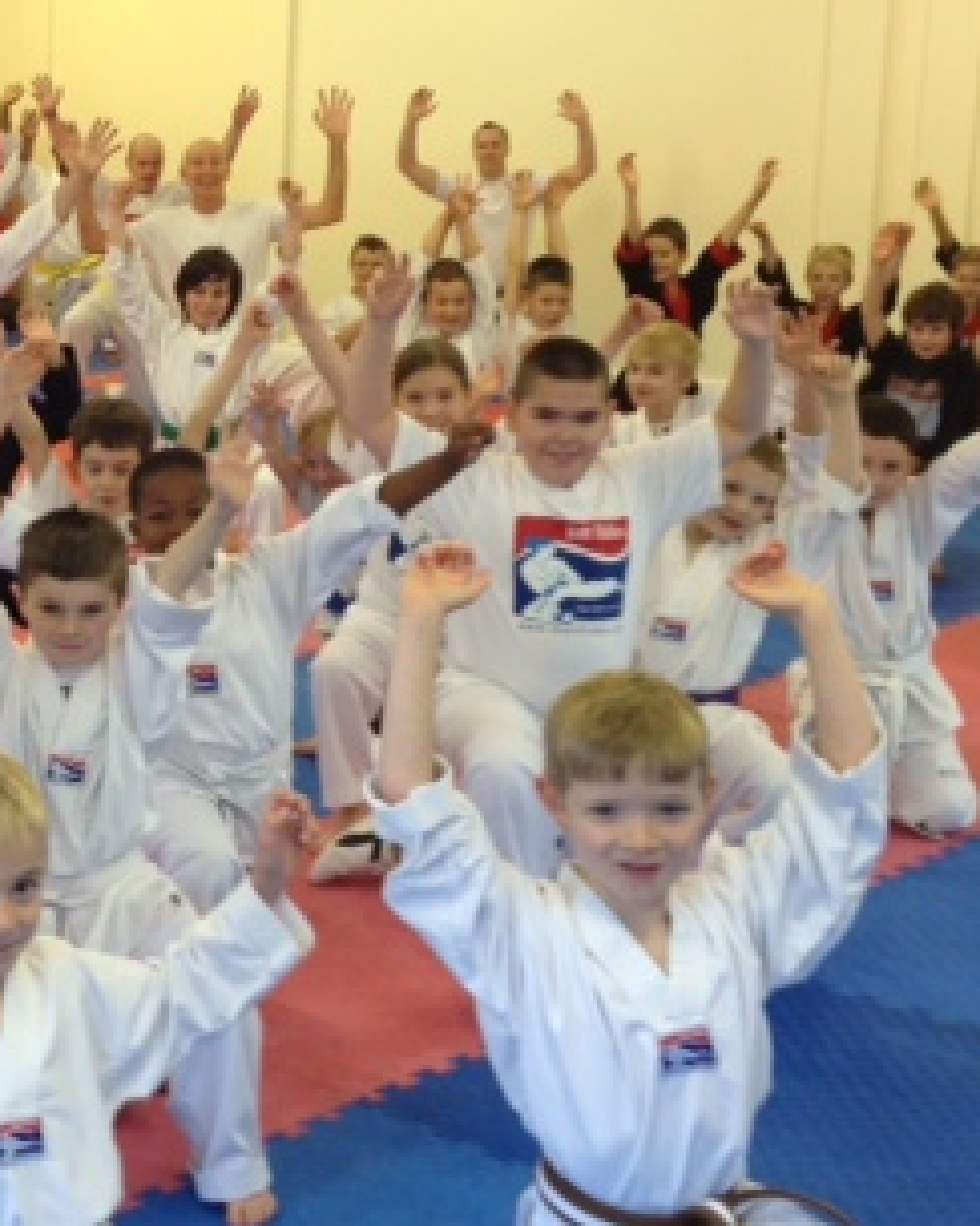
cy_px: 532
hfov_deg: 20.6
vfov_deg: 26.4
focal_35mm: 72
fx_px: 2612
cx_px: -4
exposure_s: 1/30
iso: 50
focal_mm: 4.28
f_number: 2.4
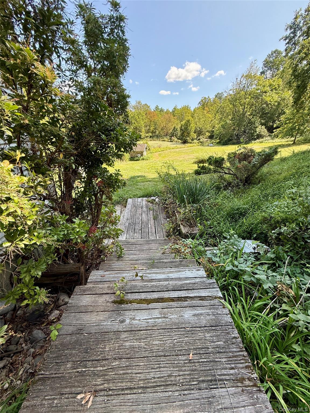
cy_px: 206
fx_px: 167
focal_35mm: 14
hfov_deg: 85.7
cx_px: 155
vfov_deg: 102.1
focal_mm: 2.22
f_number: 2.2
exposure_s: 1/273
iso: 50
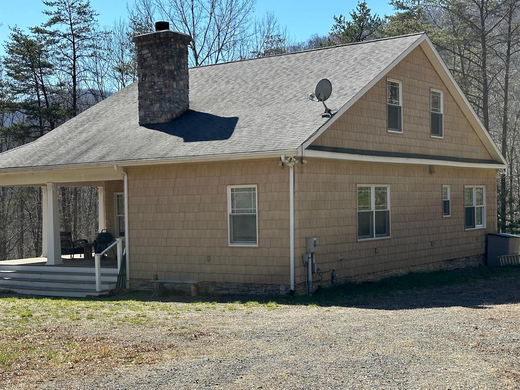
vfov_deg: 25.6
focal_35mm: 57
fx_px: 856
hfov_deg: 33.7
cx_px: 219
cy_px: 224
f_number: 1.78
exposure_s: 1/2160
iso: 64
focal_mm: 6.86
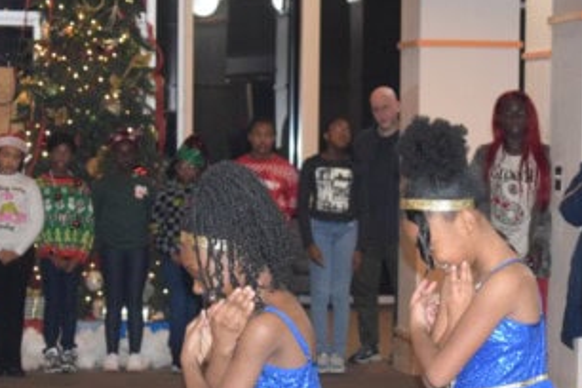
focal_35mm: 162
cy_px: 327
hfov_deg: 12.7
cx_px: 392
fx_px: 2618
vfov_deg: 8.5
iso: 3200
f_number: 5.6
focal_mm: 55
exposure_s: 1/60
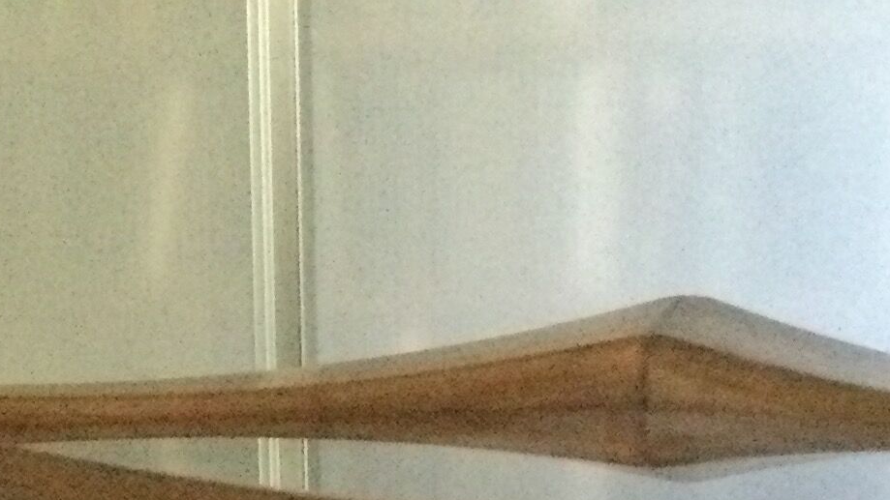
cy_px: 1183
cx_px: 550
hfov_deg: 17.8
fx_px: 2832
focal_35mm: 120
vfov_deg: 9.1
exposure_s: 1/17
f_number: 2.4
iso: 400
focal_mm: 3.3
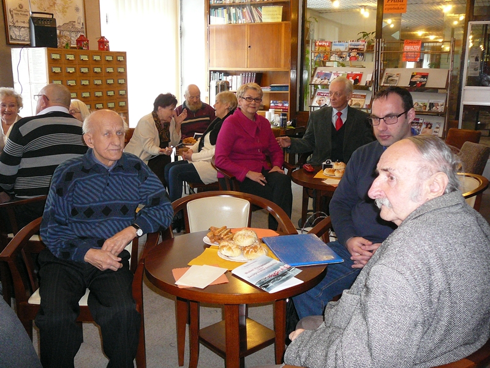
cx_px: 245
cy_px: 184
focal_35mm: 35
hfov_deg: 52.6
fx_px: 495
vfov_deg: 40.7
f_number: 2.8
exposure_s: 1/30
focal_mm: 5.2
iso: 250
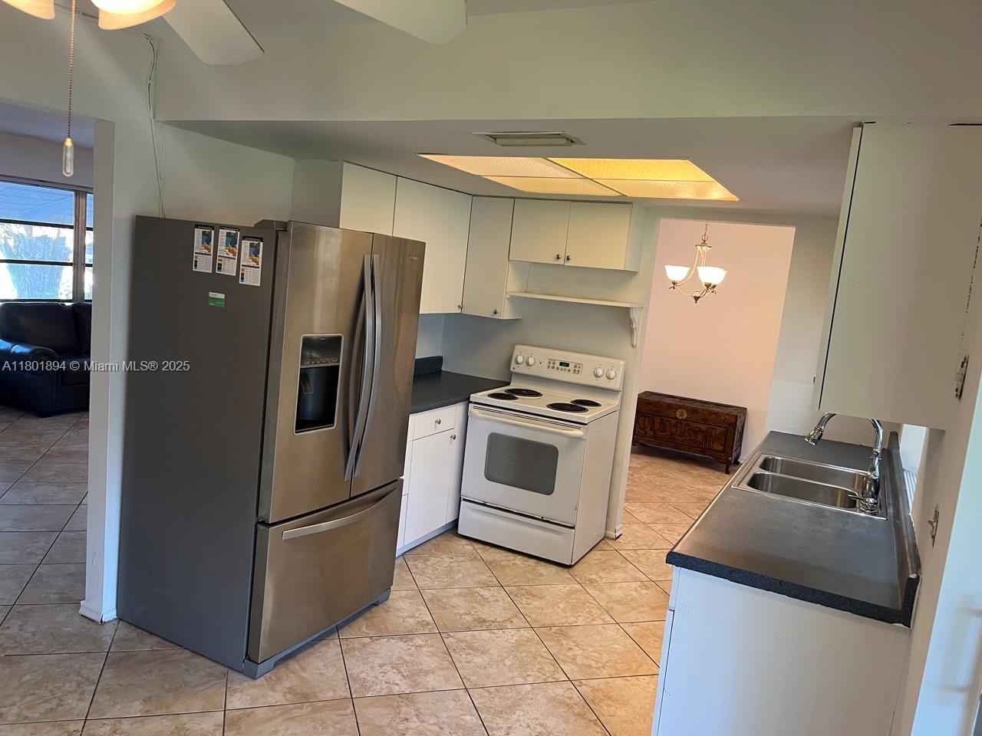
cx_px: 491
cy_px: 368
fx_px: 738
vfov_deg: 53.1
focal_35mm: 26
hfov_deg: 67.3
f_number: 1.6
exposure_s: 1/60
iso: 125
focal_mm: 5.1
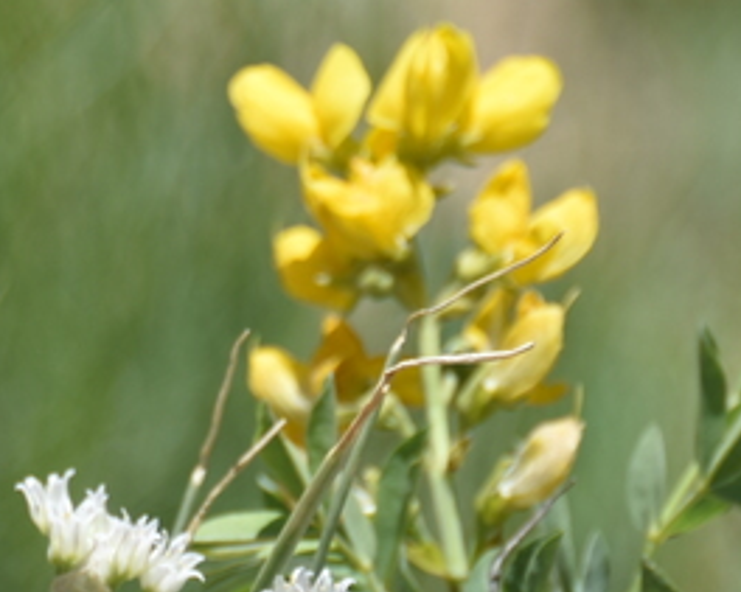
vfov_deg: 1.1
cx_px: 42
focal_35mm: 1364
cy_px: 648
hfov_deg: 1.4
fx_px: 29902
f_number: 5.6
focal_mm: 300
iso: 125
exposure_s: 1/640
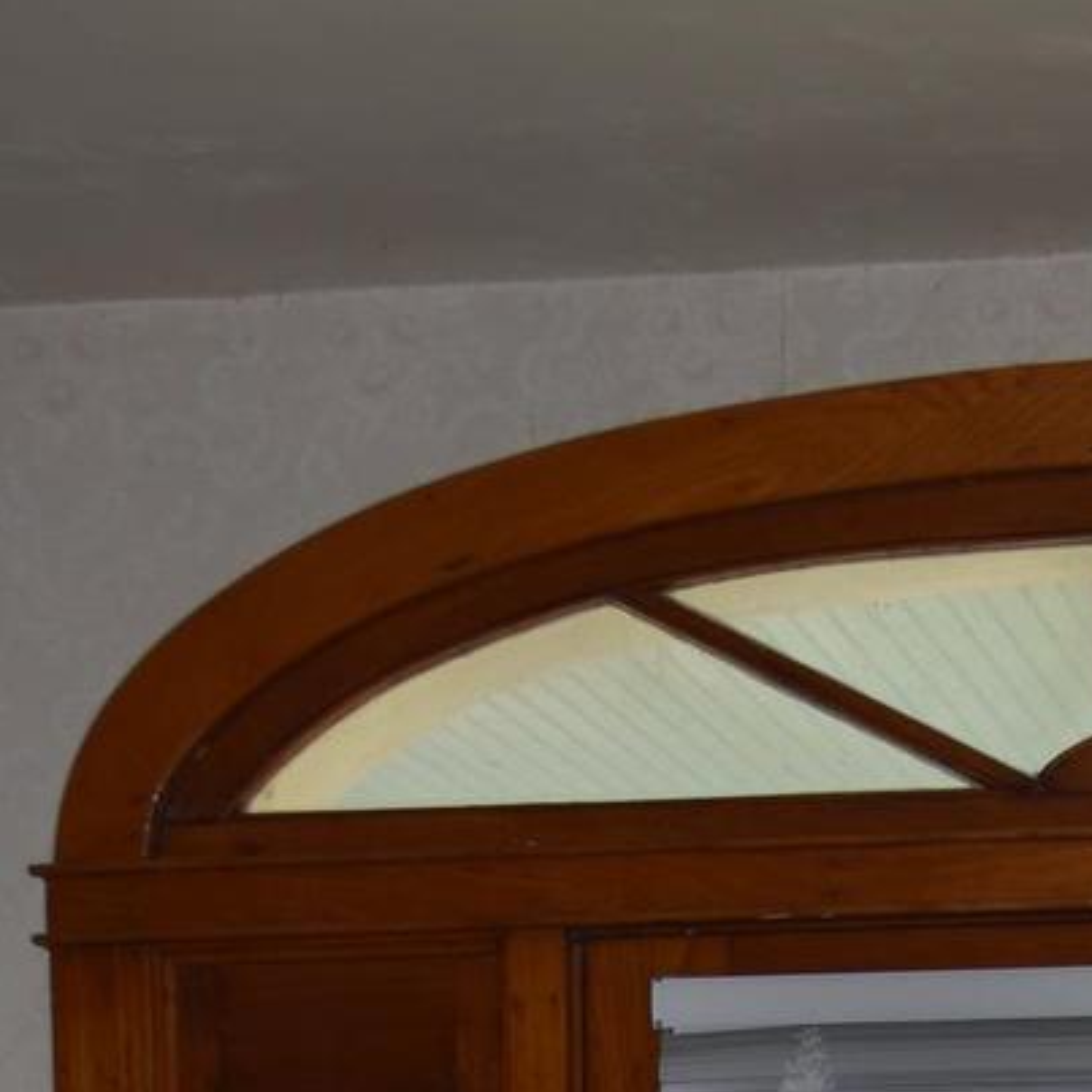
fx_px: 3819
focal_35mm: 107
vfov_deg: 14.5
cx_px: 1385
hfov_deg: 15.5
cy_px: 1918
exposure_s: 1/250
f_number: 3.8
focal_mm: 22
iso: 180
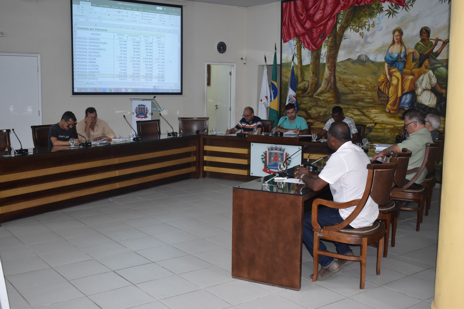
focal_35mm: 40
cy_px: 154
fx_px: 522
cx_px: 232
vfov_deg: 33.0
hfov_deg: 47.9
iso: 800
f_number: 4.5
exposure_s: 1/80
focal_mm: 27
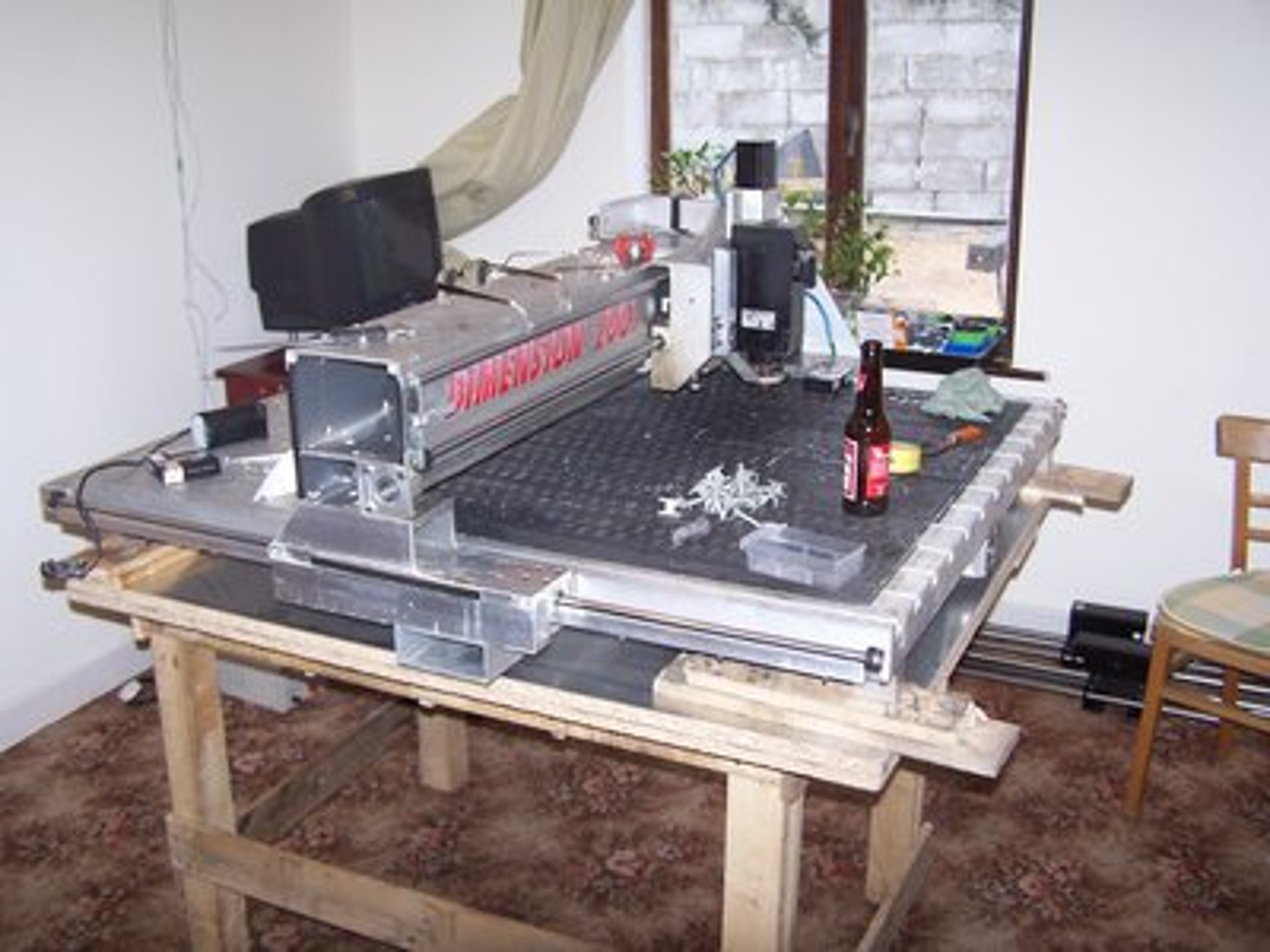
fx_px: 1394
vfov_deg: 37.7
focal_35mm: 38
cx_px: 635
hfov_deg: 49.0
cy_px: 476
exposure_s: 1/60
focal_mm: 6.3
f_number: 2.8
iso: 140
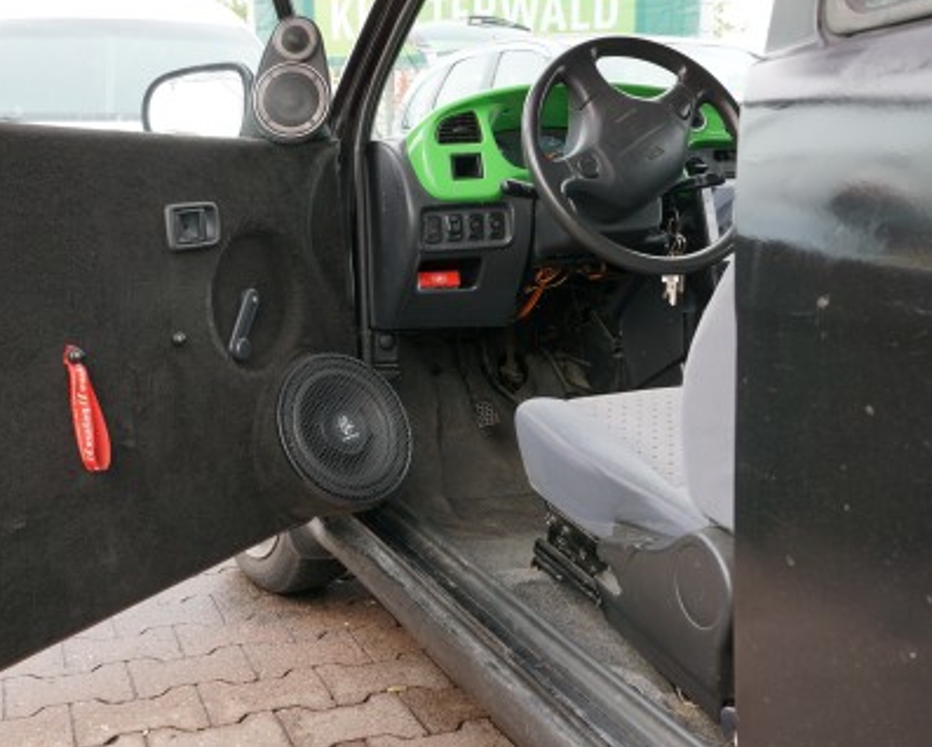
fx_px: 1076
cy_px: 363
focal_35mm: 39
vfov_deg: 38.3
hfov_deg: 46.4
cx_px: 350
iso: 200
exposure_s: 1/40
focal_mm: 22
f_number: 7.1
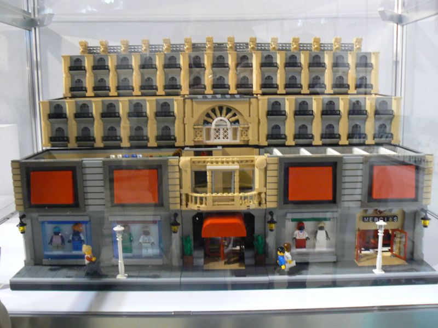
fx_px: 456
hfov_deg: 51.4
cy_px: 164
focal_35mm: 36
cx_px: 219
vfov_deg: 39.7
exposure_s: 1/13
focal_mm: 6
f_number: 2.8
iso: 200
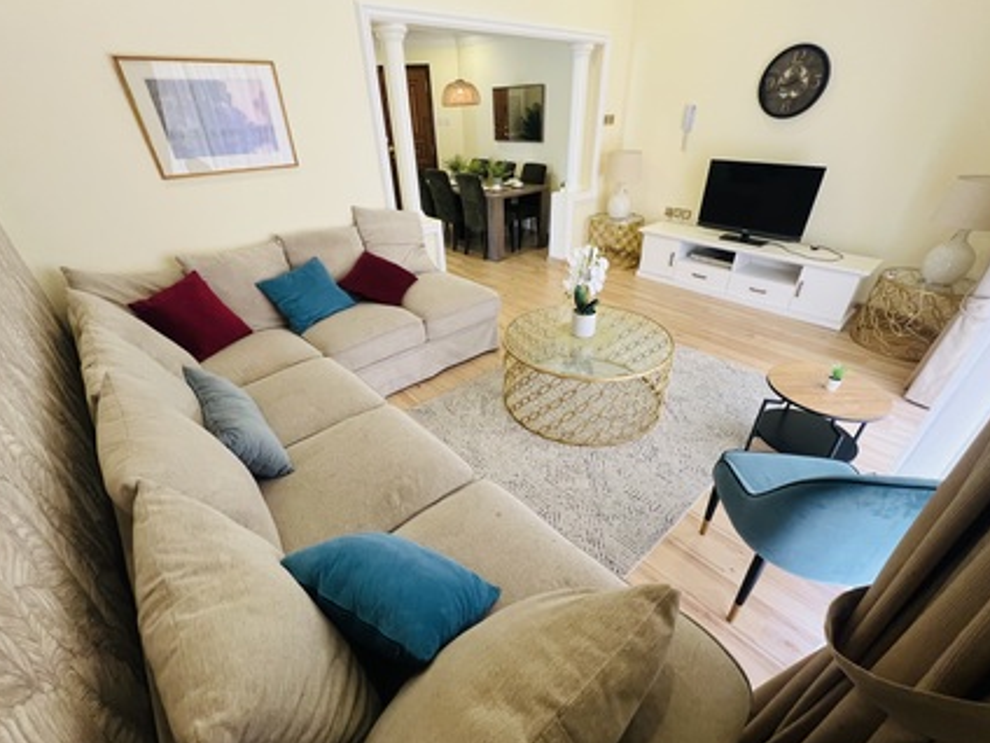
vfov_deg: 85.6
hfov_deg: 102.1
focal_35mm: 14
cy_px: 387
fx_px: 400
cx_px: 503
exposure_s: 1/67
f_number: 1.8
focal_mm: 1.57
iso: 250
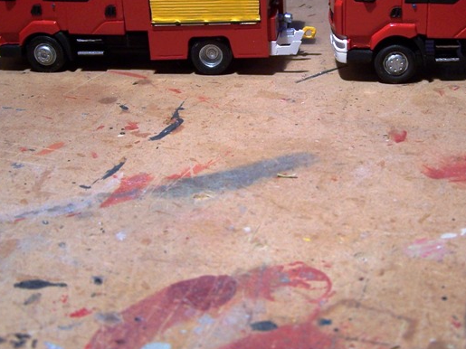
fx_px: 794
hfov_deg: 32.4
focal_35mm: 59
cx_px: 320
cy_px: 95
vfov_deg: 24.6
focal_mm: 6.3
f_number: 2.8
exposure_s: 1/45
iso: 80
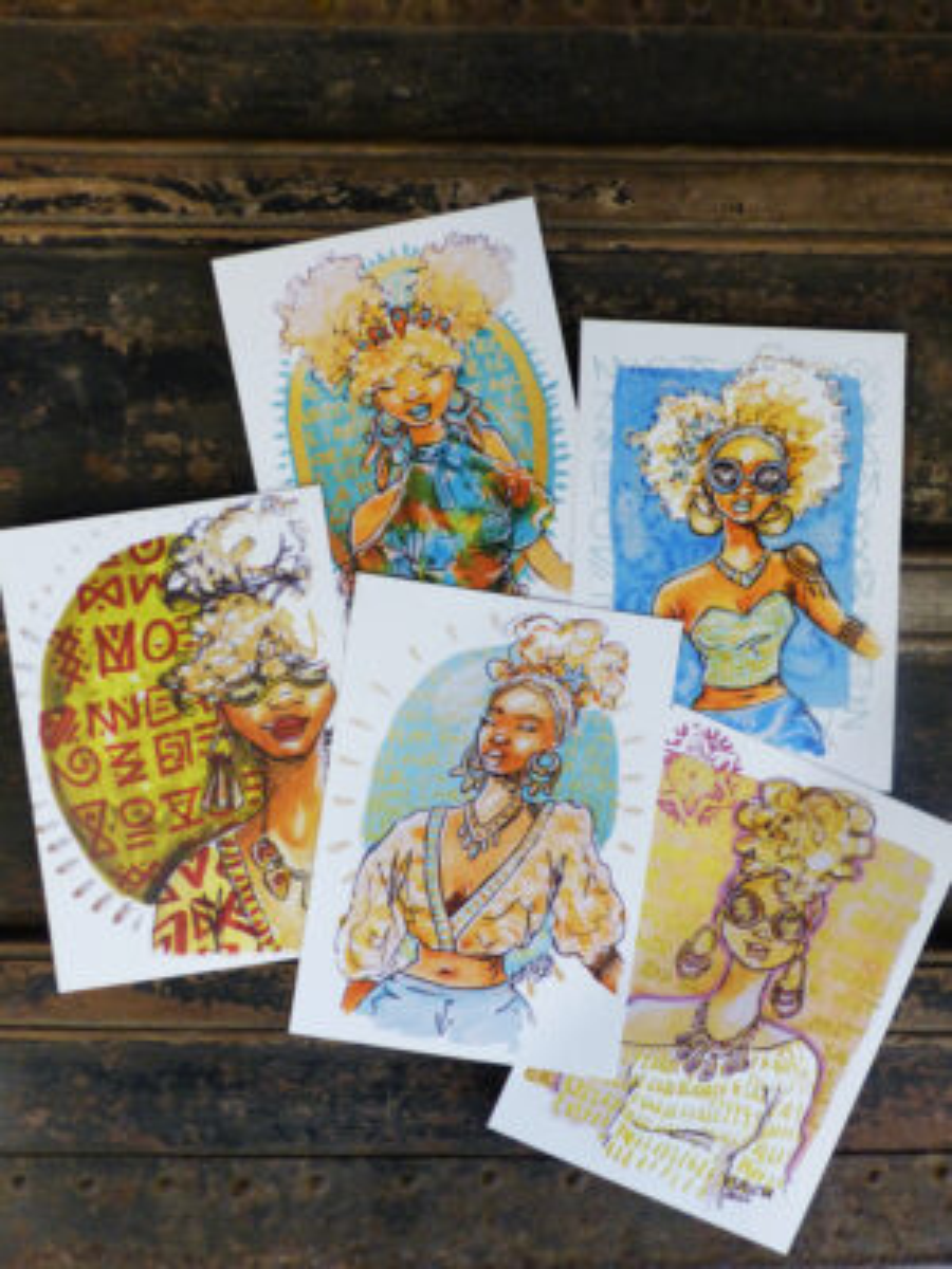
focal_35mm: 38
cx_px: 476
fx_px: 1393
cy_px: 634
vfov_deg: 49.0
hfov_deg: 37.7
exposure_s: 1/25
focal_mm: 6.8
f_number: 2.8
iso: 400
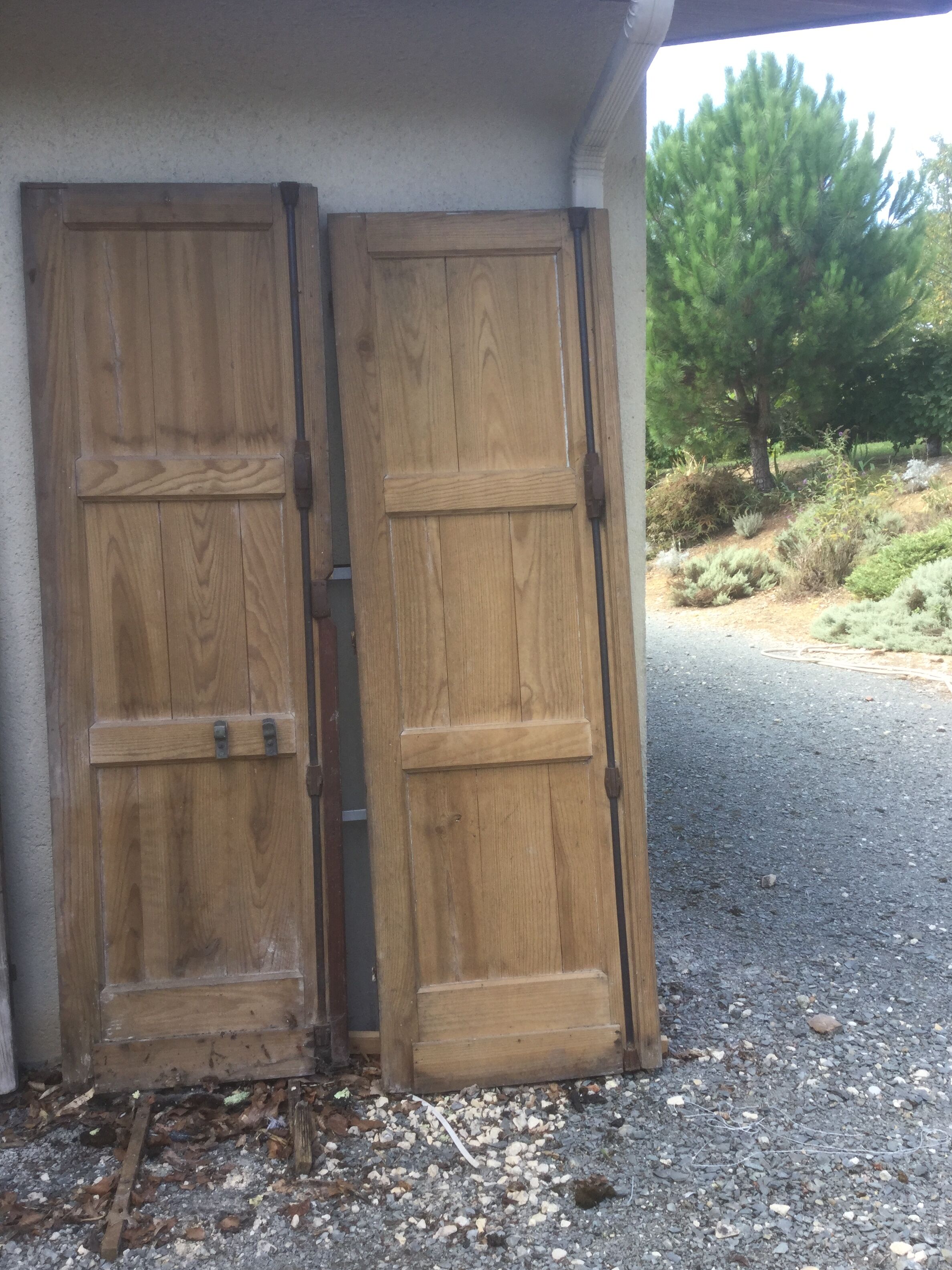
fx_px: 1173
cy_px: 648
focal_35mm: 32
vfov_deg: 56.8
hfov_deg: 44.2
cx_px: 484
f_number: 2.4
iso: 25
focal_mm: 3.3
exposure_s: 1/105
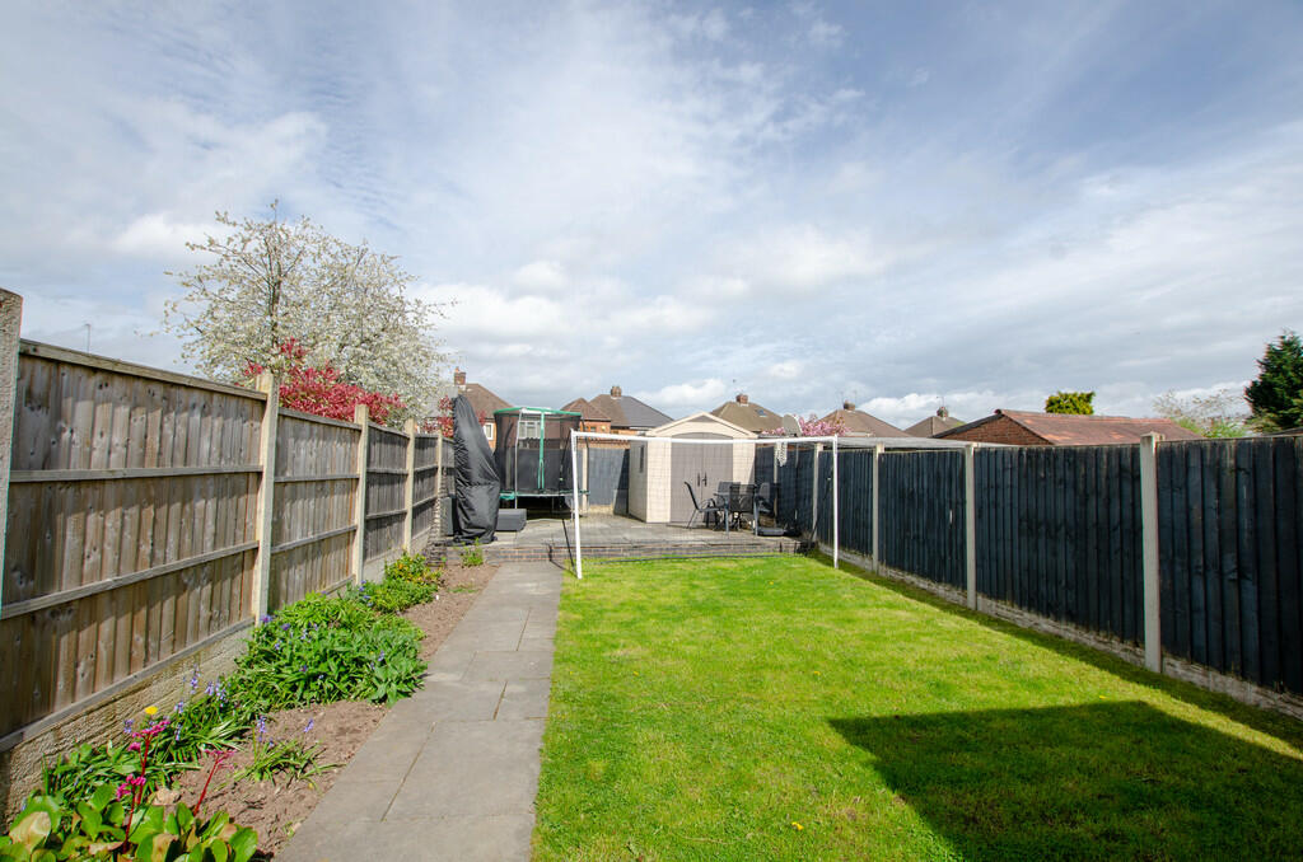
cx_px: 652
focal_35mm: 15
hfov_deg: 100.5
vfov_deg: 77.1
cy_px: 431
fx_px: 542
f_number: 8
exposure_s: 1/250
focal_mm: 10
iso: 110
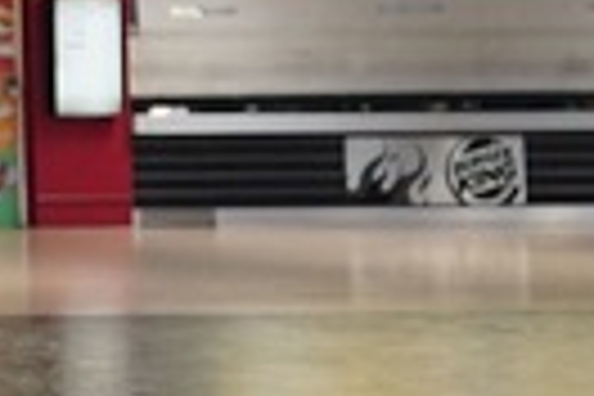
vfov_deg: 7.5
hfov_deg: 8.4
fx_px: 3003
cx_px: -1472
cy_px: -63
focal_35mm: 182
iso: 1250
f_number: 2.2
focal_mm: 24
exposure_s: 1/200
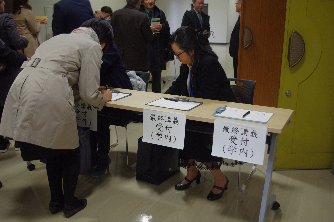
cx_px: 167
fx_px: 334
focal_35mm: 36
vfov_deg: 36.8
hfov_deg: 53.2
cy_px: 111
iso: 1250
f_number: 4
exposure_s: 1/50
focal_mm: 24.38
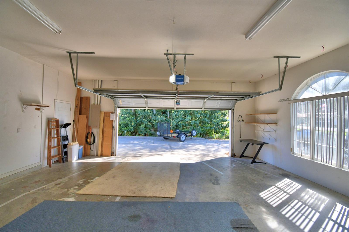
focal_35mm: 15
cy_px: 116
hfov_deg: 100.4
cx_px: 174
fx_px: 145
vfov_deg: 77.3
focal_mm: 10
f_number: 4.5
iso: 200
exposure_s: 1/400
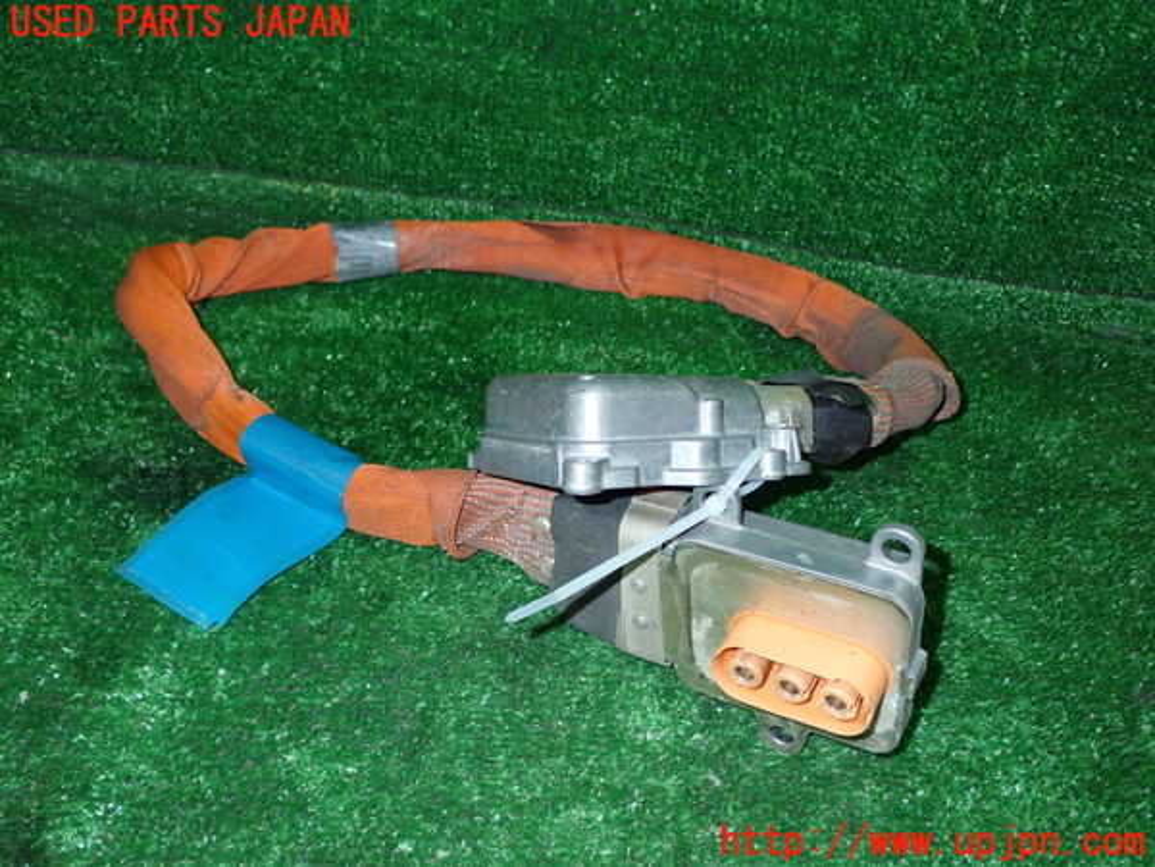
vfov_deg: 39.7
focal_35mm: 36
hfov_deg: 51.4
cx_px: 578
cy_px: 434
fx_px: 1201
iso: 800
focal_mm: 6.37
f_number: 7.1
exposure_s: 1/40
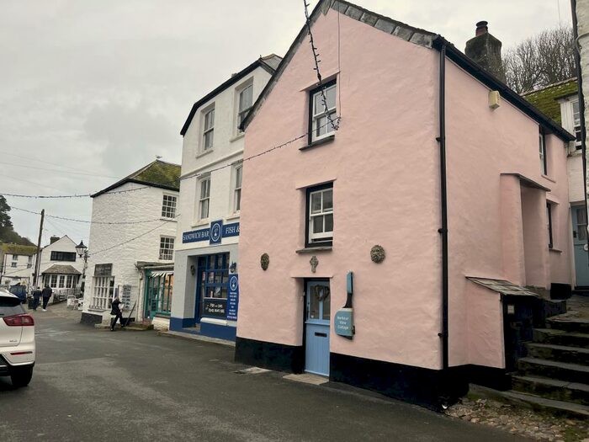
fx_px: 442
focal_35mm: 26
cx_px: 294
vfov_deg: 53.1
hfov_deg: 67.3
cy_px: 221
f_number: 1.6
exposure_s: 1/223
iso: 40
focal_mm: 5.1
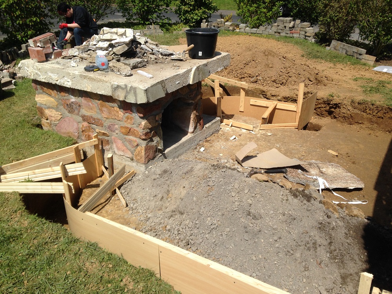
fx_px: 374
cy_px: 147
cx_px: 196
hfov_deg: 55.4
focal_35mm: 33
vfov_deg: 42.9
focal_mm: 4.12
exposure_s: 1/2088
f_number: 2.4
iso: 50
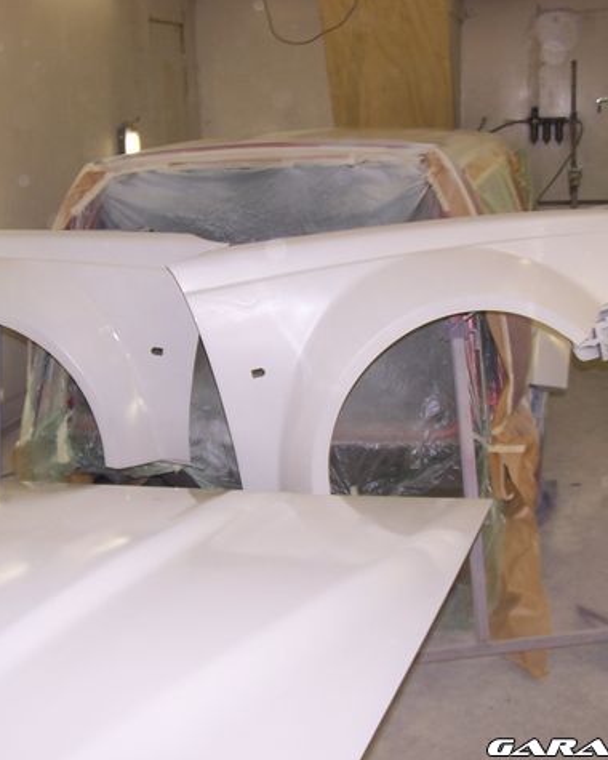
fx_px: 1125
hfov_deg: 30.2
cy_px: 379
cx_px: 250
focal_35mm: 50
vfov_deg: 37.3
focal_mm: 6.3
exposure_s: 1/60
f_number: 2.8
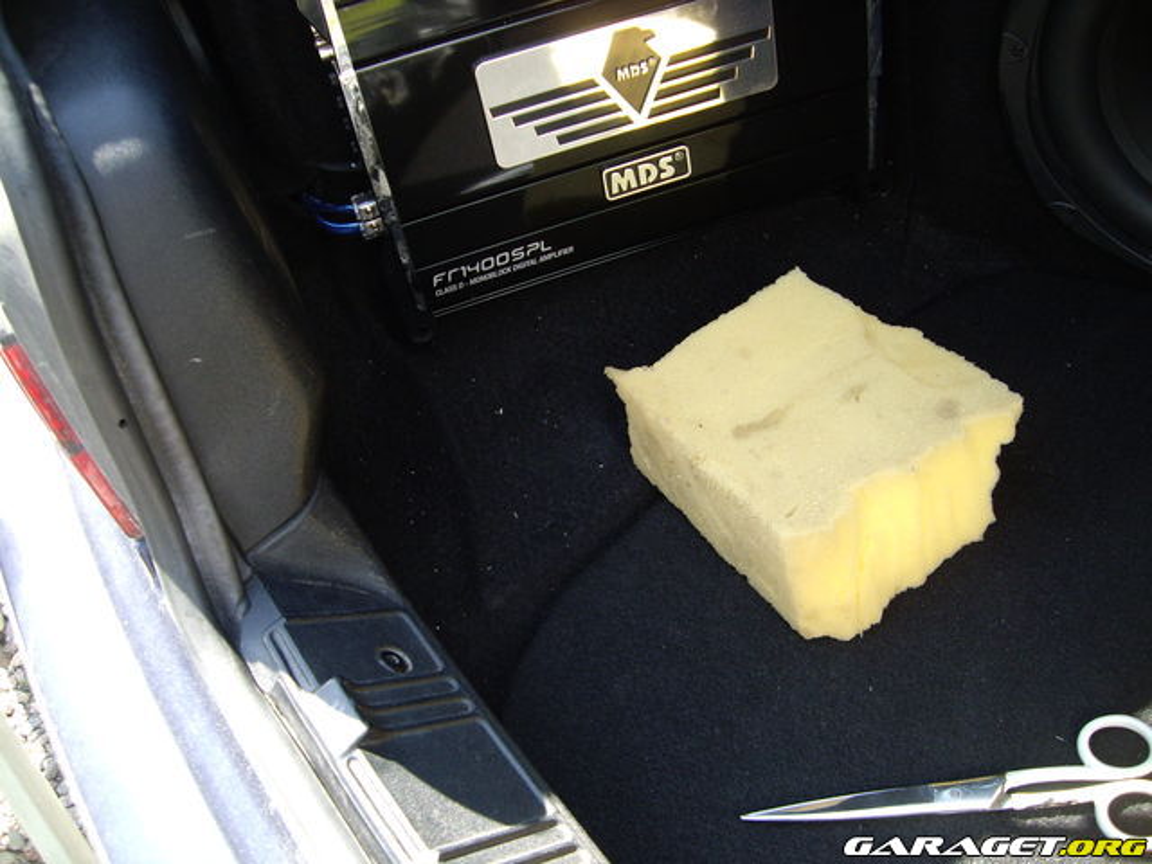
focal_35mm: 38
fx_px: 1265
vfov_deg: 37.7
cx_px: 576
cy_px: 432
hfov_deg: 49.0
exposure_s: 1/100
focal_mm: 6.2
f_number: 2.7
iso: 100
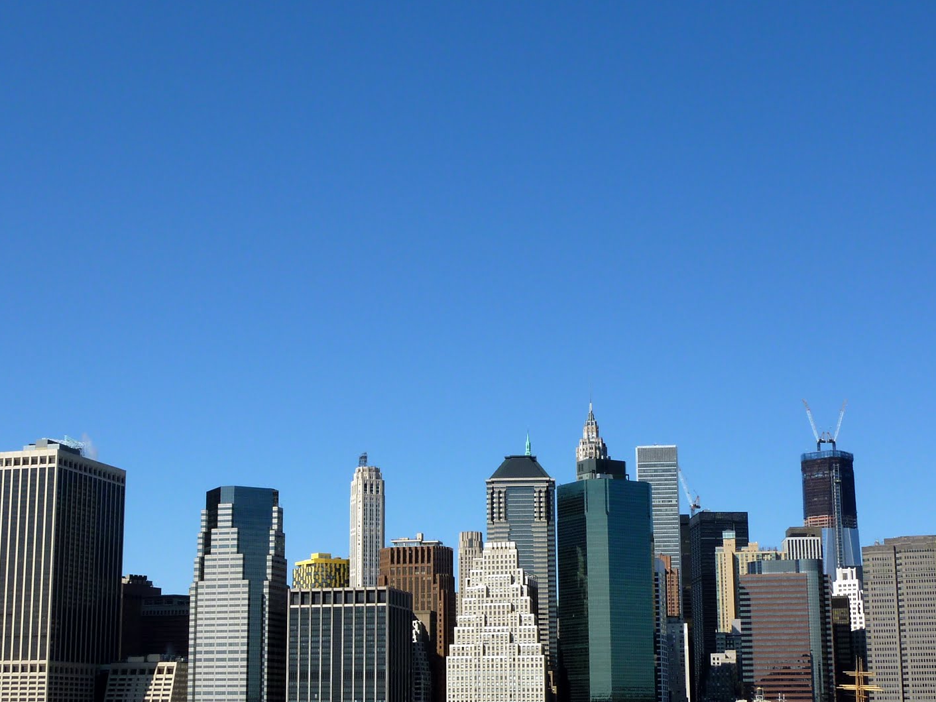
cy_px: 409
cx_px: 386
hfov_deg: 33.2
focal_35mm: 58
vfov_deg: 25.2
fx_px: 1568
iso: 80
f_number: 5.6
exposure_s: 1/500
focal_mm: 6.5
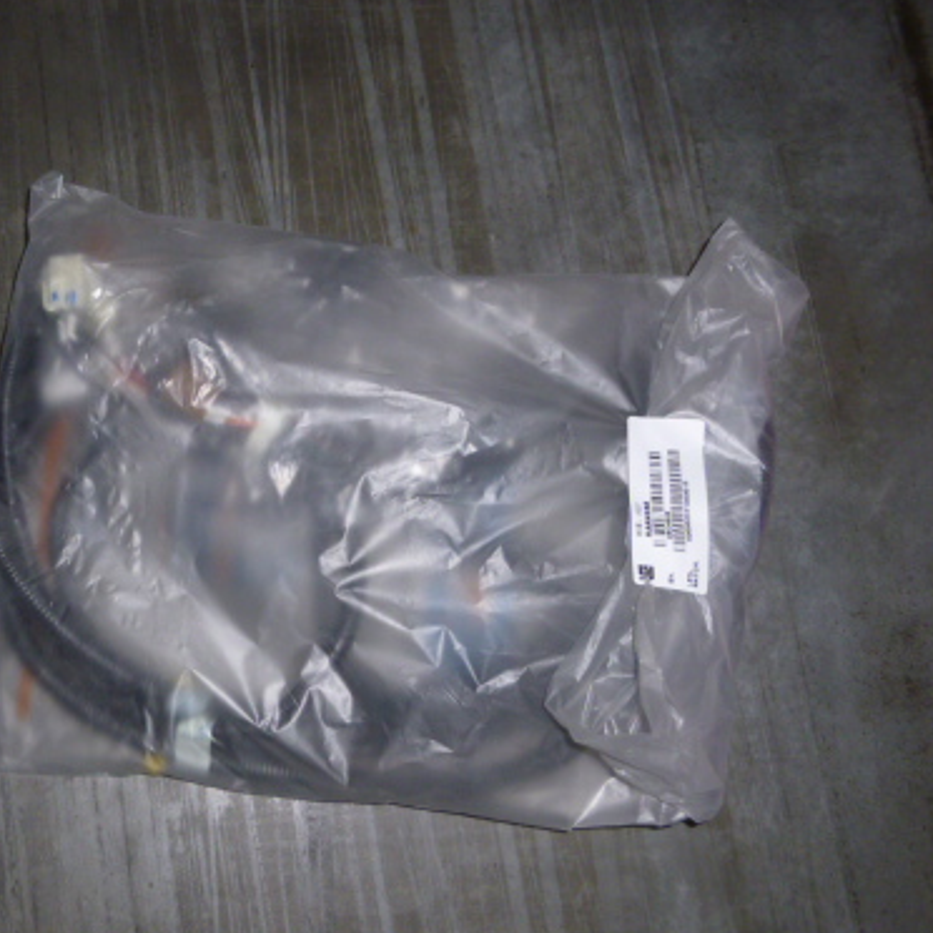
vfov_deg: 43.8
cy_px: 522
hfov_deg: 43.0
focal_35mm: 38
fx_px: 1159
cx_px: 278
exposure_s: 1/60
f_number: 3.1
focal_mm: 4.5
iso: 100
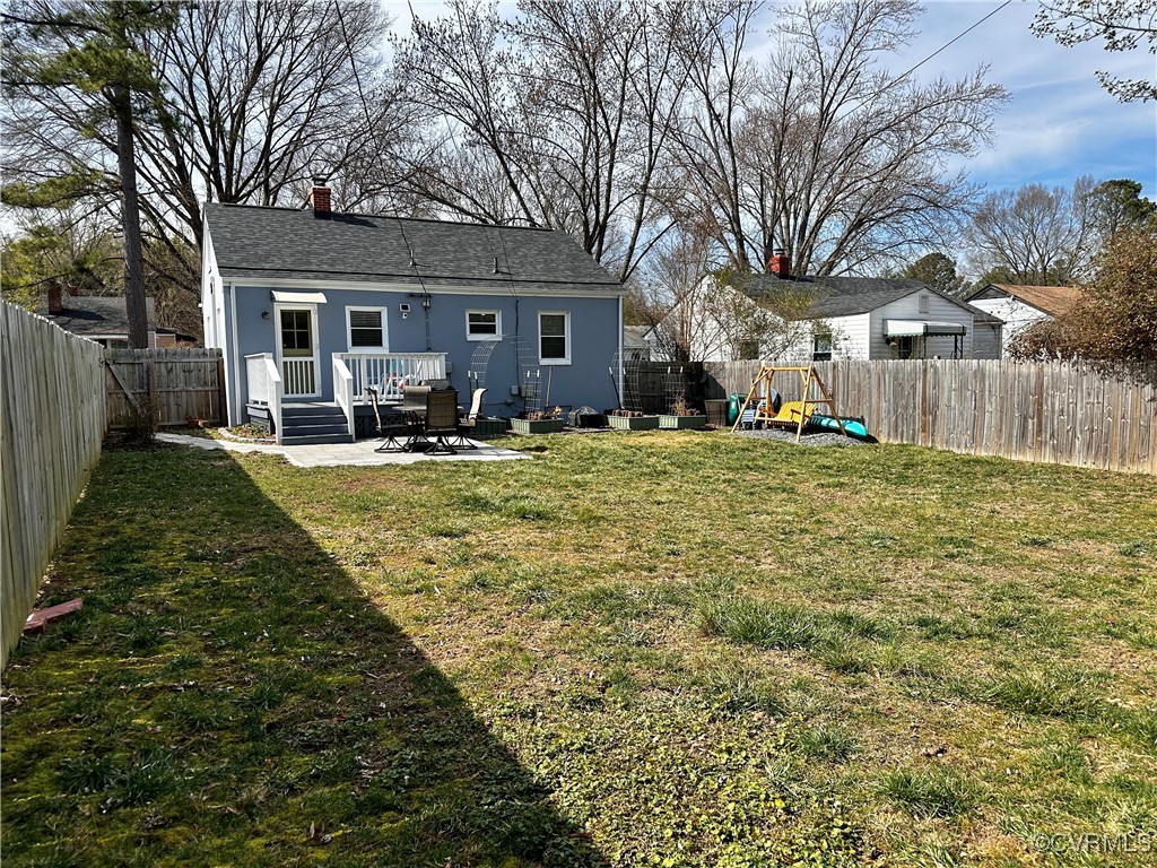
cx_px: 578
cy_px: 434
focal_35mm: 24
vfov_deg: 56.8
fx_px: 802
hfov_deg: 71.6
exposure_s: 1/3356
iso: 80
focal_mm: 6.86
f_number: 1.78
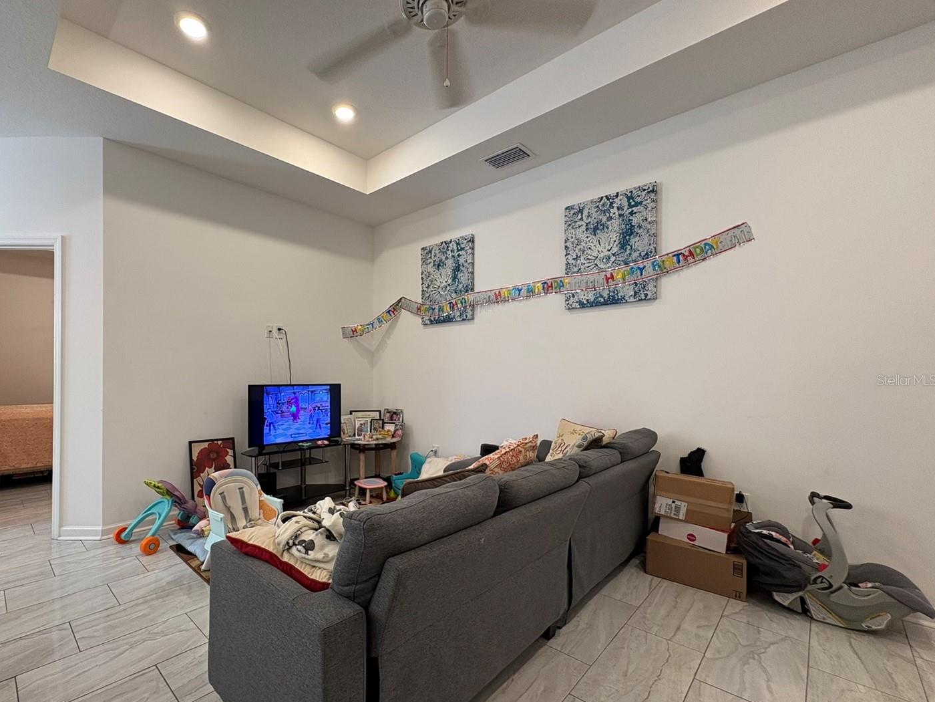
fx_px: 432
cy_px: 380
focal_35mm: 16
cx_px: 405
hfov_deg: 94.0
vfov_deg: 78.0
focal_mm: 2.22
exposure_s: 1/60
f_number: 2.2
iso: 125
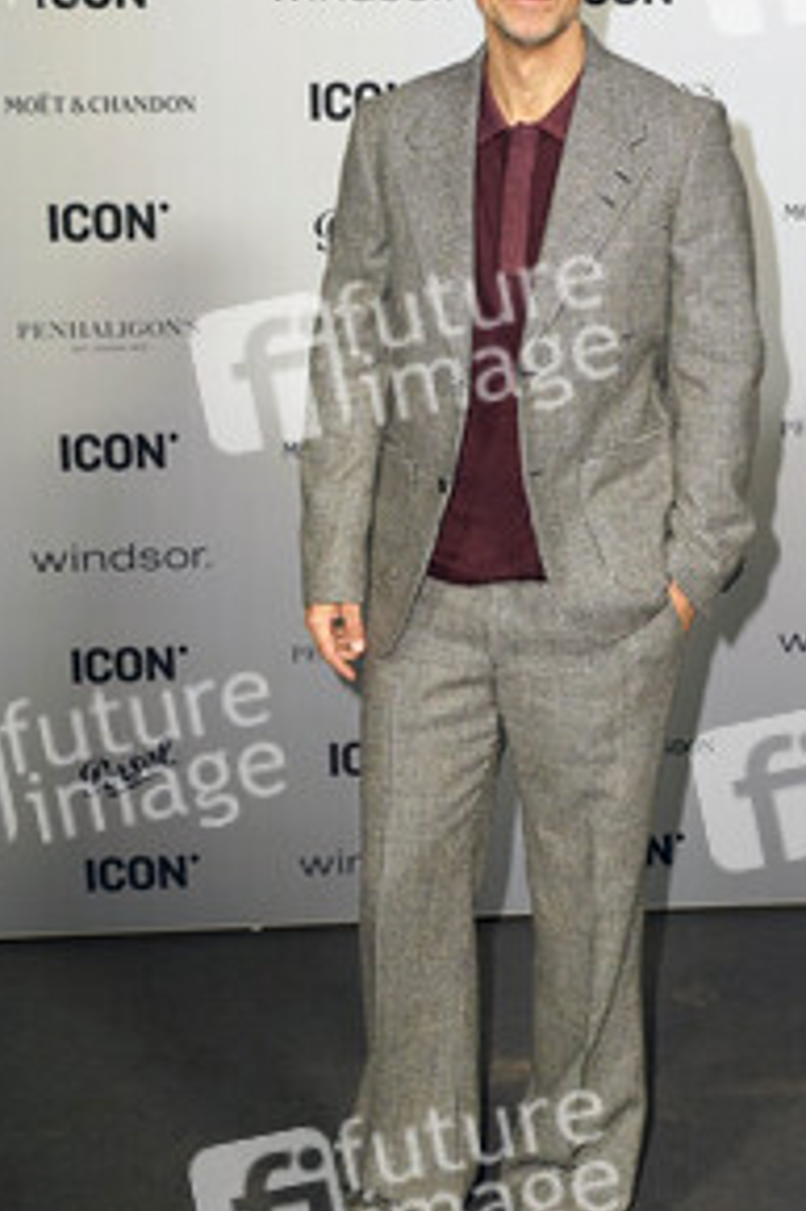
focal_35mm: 69
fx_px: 2320
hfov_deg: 19.7
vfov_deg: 29.3
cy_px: 564
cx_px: 526
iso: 1600
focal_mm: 50
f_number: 5.6
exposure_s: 1/160
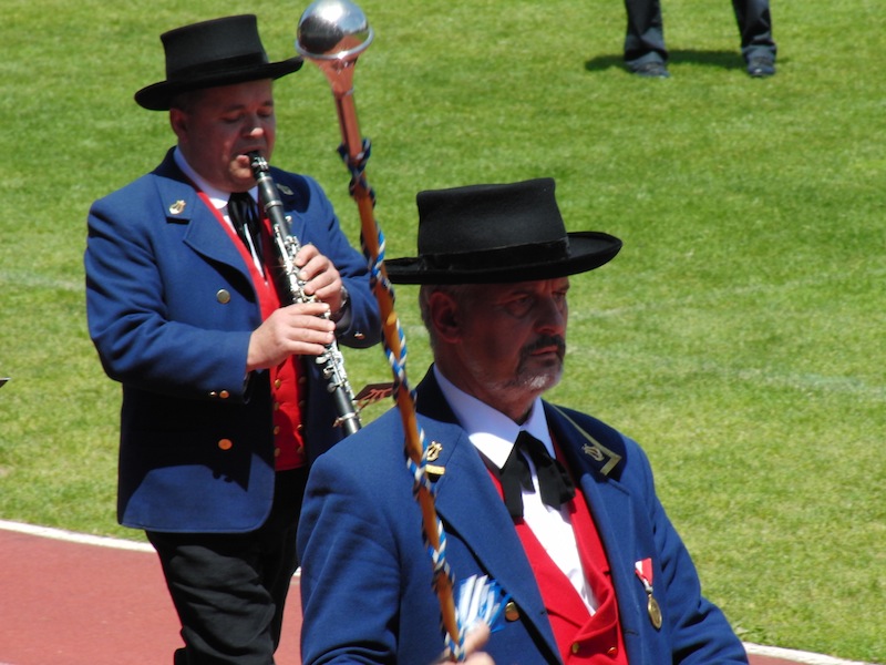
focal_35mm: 329
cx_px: 443
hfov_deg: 6.0
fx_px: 8421
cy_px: 332
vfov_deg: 4.5
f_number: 7
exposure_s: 1/250
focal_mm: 66.8
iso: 100
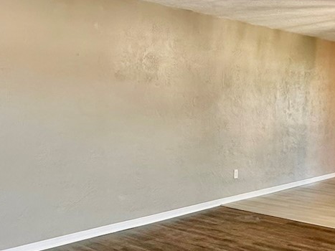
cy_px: 200
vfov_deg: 29.6
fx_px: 464
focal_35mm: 48
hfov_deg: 39.6
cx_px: 155
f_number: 2.2
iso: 200
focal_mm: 2.22
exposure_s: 1/60
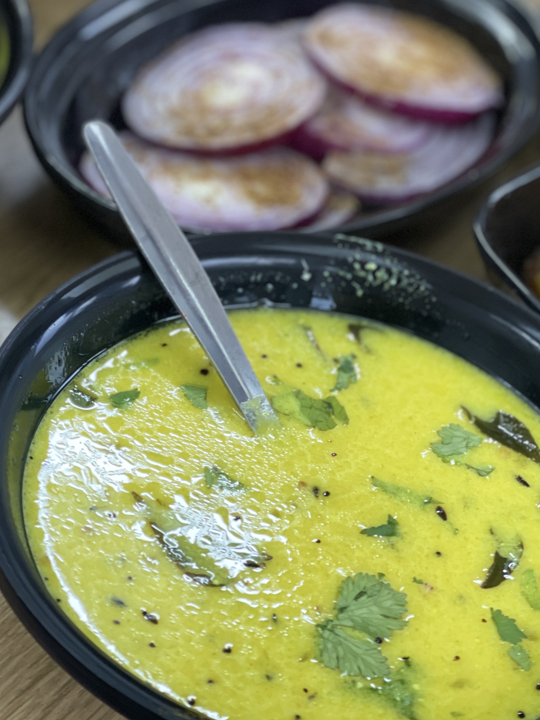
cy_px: 189
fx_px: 2018
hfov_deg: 15.2
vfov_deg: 20.1
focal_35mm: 97
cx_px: 289
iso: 160
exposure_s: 1/100
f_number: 2.2
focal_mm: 7.5
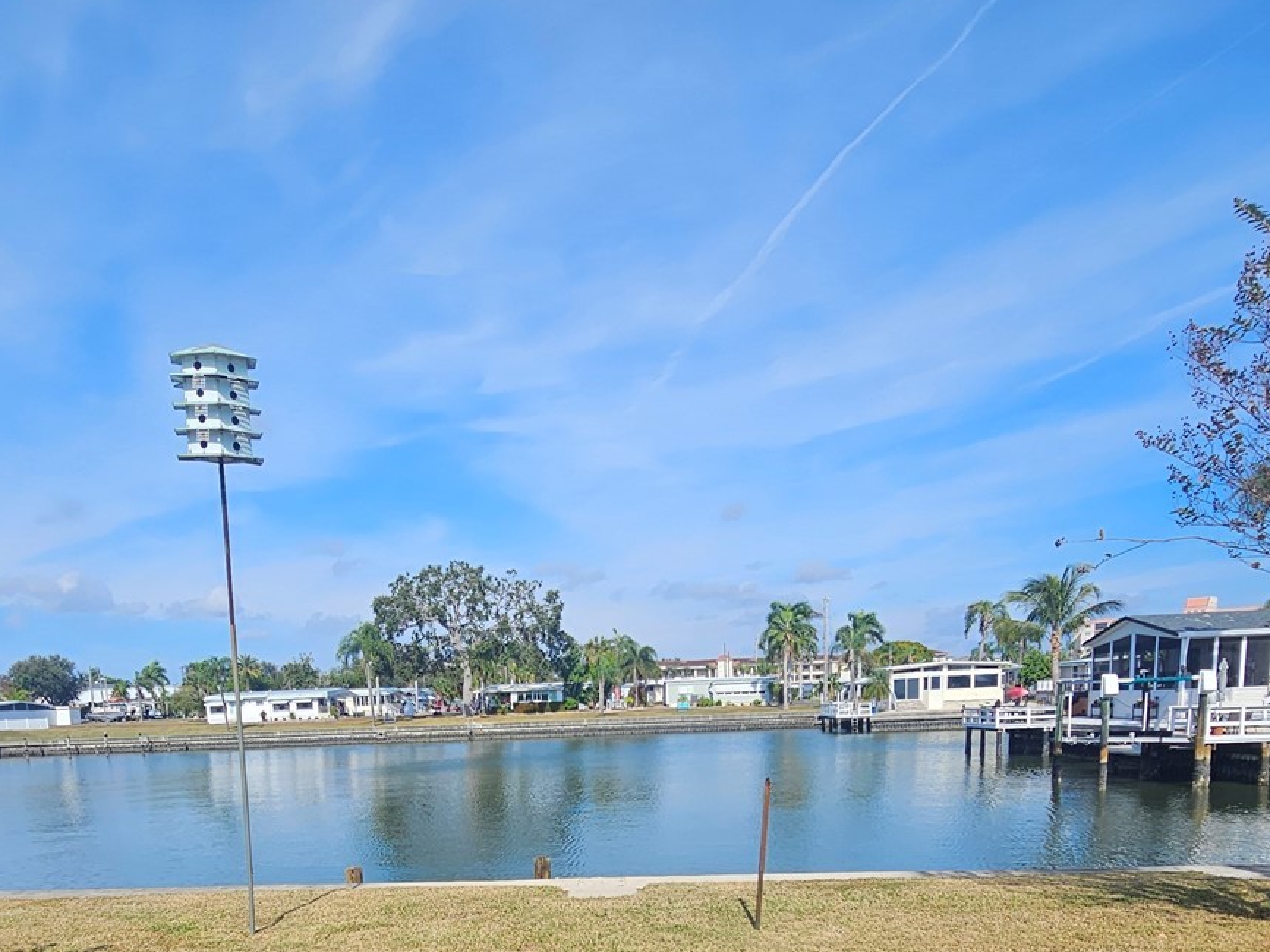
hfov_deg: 71.1
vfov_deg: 51.0
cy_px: 838
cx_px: 530
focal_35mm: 24
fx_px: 880
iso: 50
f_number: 2.2
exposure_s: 1/2544
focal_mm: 2.2
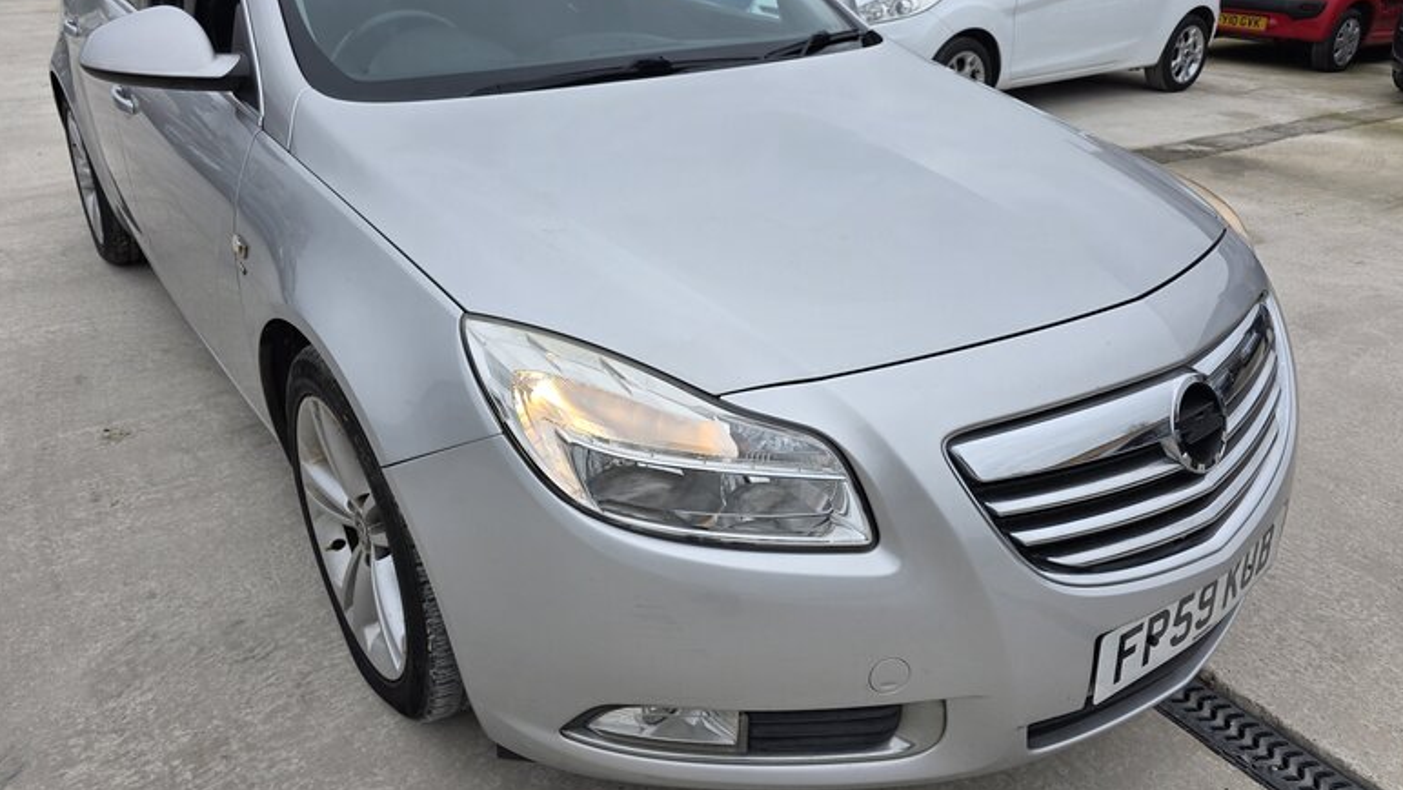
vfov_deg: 44.2
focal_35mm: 26
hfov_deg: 71.9
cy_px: 326
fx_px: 967
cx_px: 691
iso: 32
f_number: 1.7
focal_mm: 6.3
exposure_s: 1/359
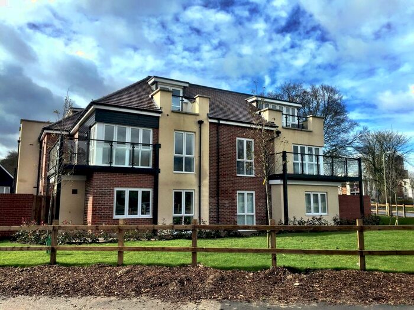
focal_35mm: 29
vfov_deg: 48.2
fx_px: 347
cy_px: 155
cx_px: 207
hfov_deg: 61.7
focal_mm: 4.15
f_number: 2.2
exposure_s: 1/1721
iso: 32
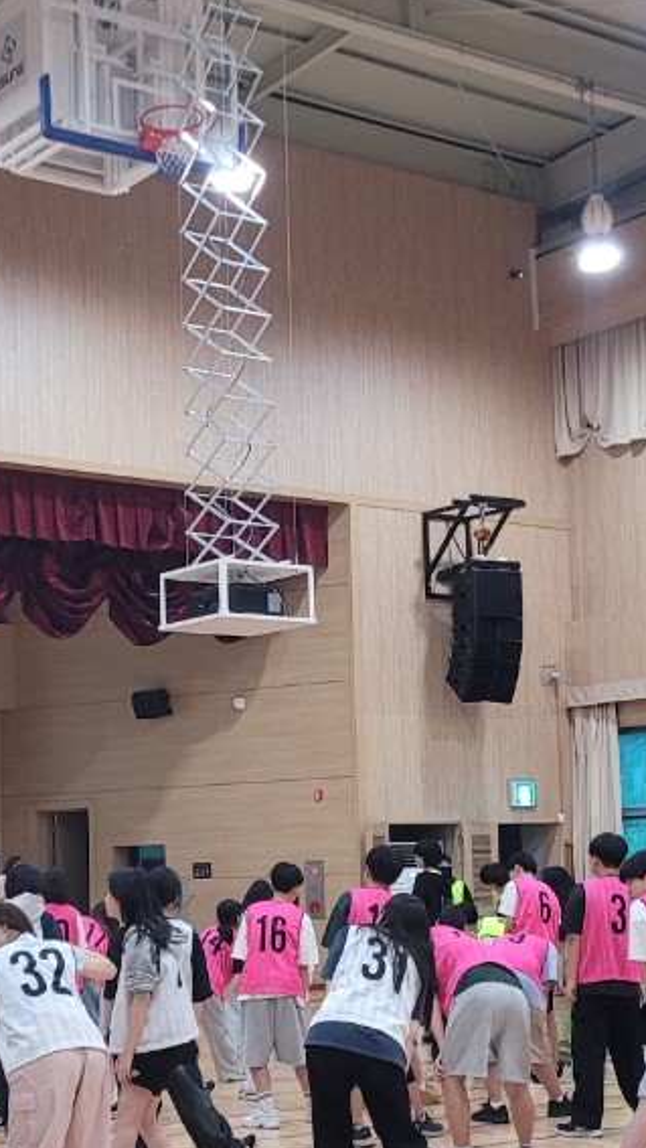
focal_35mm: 64
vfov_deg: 32.6
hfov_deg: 18.8
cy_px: 735
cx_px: 296
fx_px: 1949
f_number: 1.8
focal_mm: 5.4
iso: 200
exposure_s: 1/120
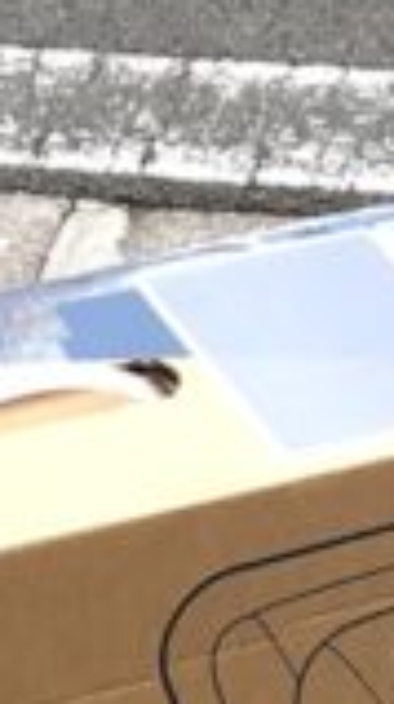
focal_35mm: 197
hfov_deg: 6.1
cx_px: 270
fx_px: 3673
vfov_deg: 9.8
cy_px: 1647
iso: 40
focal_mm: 3.99
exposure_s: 1/30
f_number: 1.8
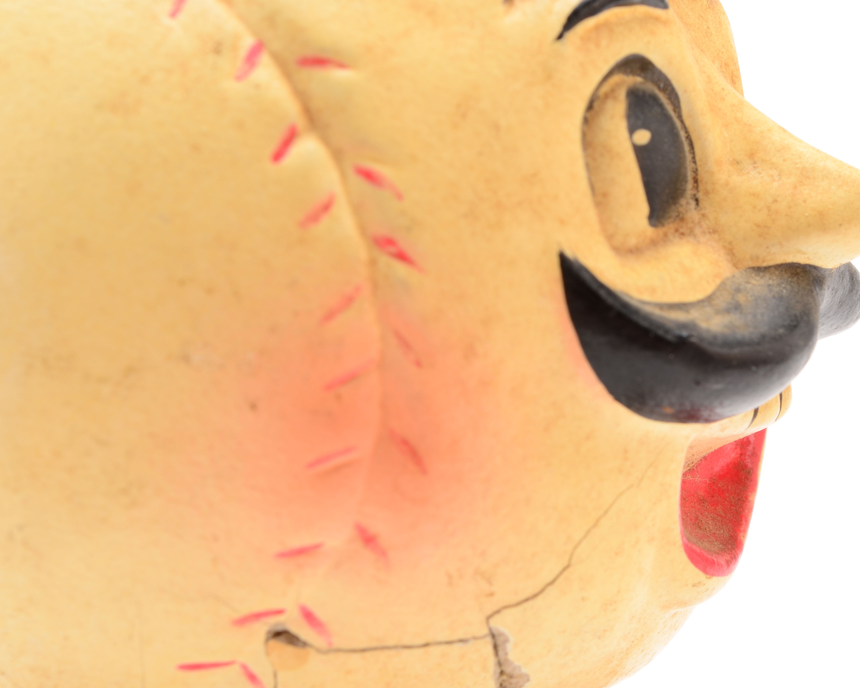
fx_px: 2714
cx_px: 513
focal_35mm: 107
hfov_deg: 18.0
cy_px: 308
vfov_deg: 14.4
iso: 100
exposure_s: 1/160
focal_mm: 55
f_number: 18
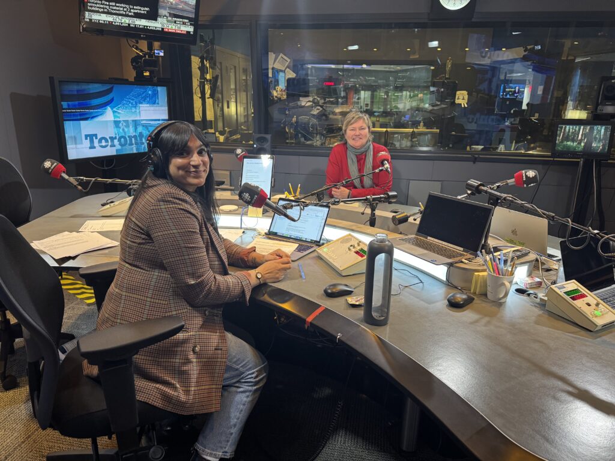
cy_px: 230
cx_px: 308
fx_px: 426
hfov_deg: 71.6
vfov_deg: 56.8
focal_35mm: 24
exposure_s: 1/49
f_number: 1.78
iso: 320
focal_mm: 6.76
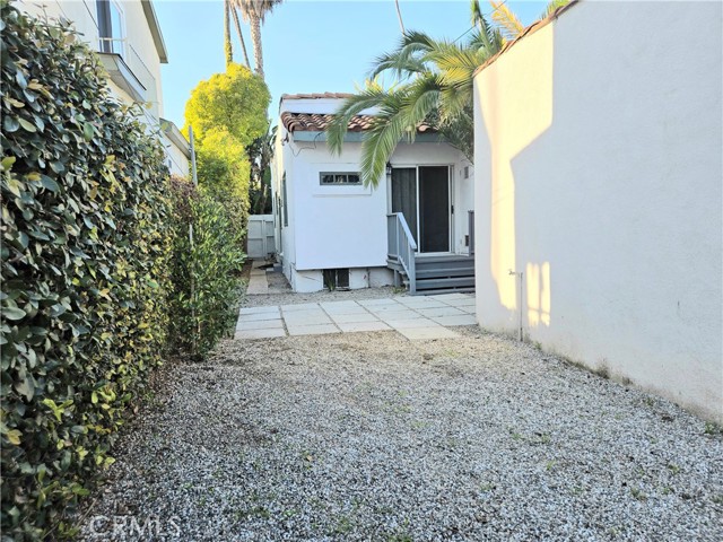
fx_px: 480
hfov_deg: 73.9
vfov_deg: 58.9
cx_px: 362
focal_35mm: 23
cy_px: 271
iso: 25
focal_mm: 5.4
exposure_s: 1/909
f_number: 1.8
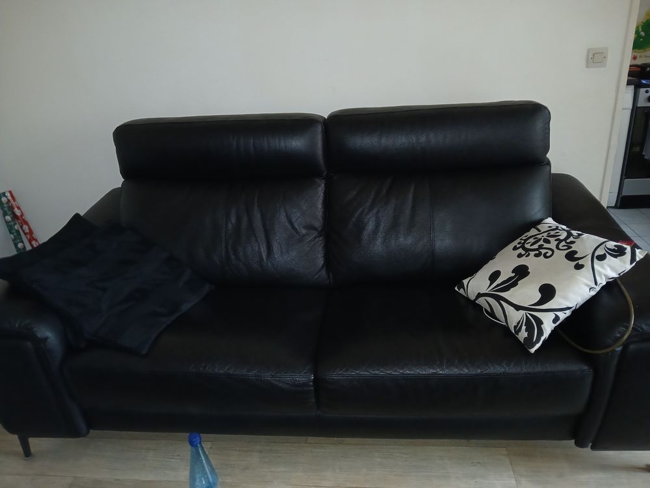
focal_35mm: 26
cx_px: 325
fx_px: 488
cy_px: 244
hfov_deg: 67.3
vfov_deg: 53.1
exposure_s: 1/25
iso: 320
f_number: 1.8
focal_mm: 3.98
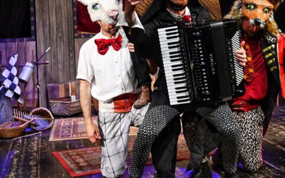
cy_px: 29
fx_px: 505
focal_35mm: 65
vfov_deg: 19.7
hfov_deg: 31.4
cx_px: 170
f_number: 4
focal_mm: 30
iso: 2000
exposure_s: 1/320
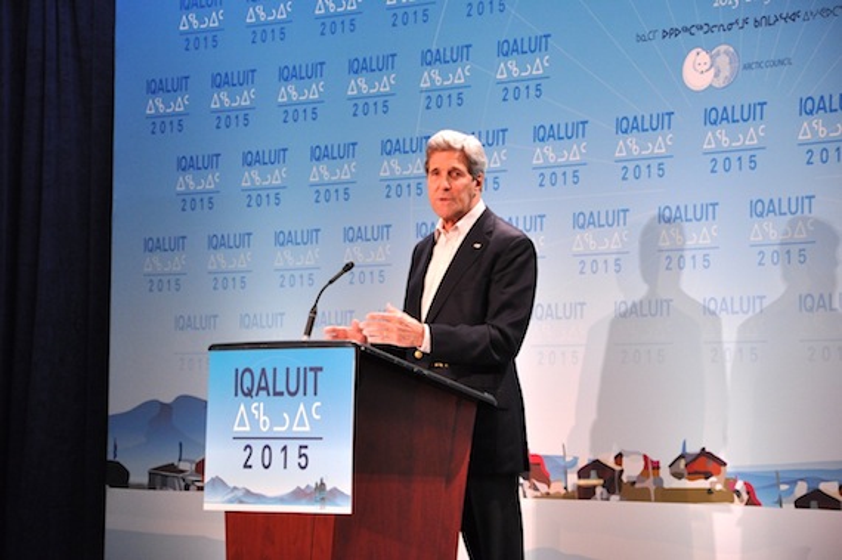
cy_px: 280
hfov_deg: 13.1
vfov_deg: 8.7
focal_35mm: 158
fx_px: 3680
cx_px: 421
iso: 1250
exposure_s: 1/50
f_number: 5.6
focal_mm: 105
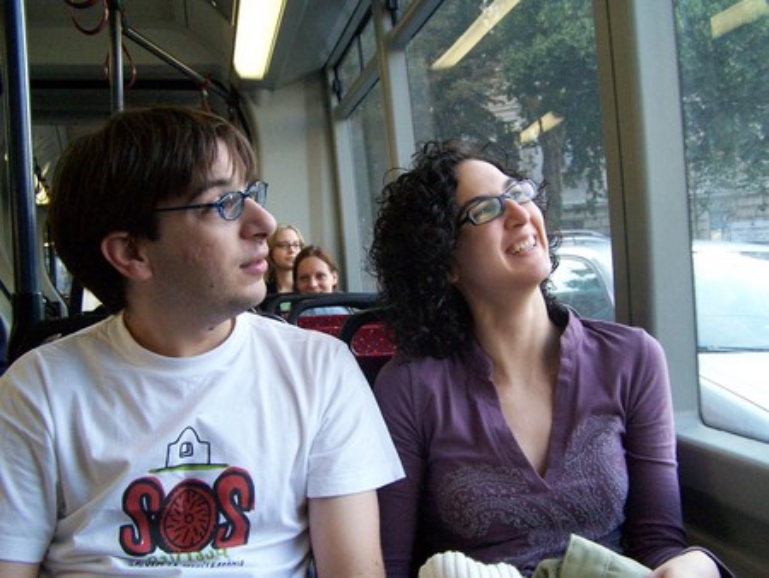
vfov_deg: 37.8
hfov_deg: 49.0
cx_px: 384
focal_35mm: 38
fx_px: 845
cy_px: 289
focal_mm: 6.3
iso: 400
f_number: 2.8
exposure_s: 1/200
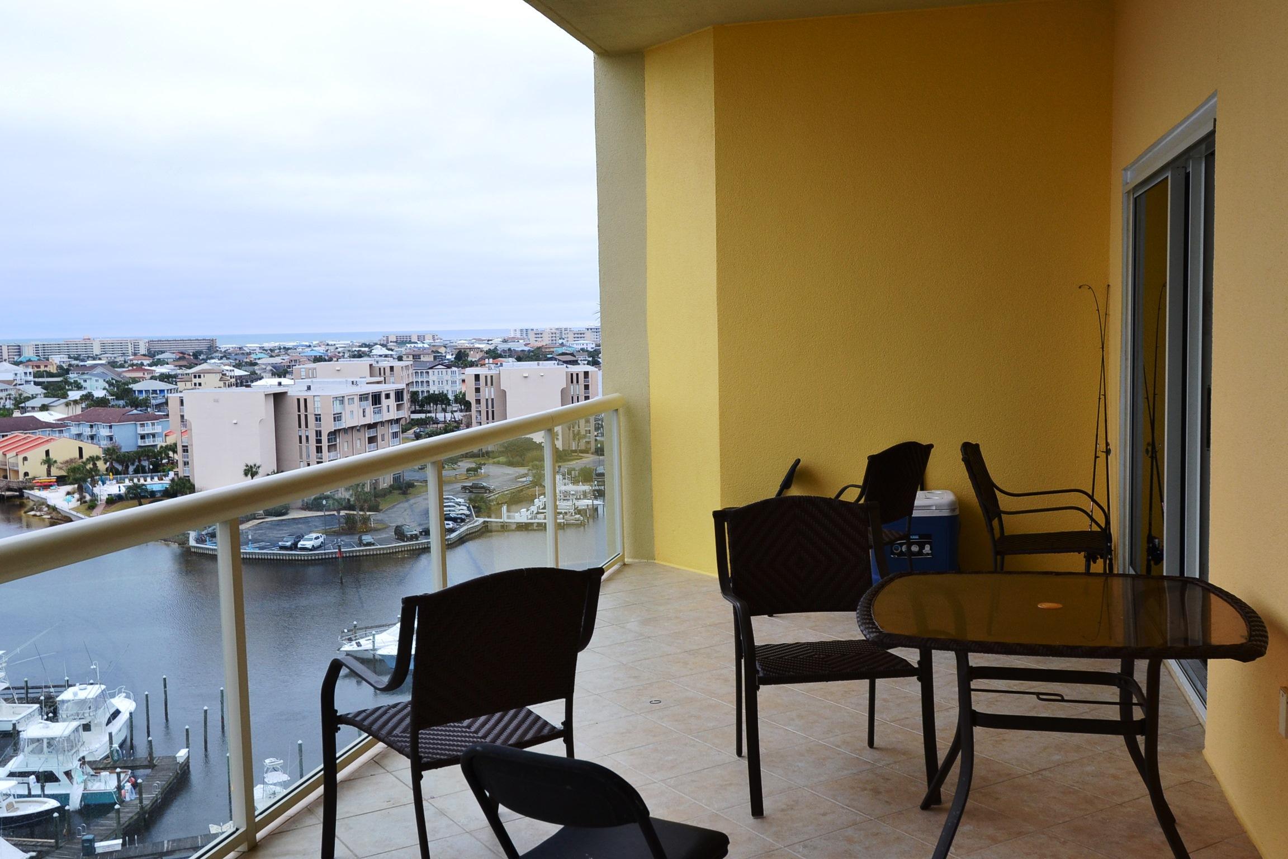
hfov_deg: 53.1
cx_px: 644
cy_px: 430
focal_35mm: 36
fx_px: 1288
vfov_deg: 36.9
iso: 400
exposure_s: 1/125
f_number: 9
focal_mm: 24
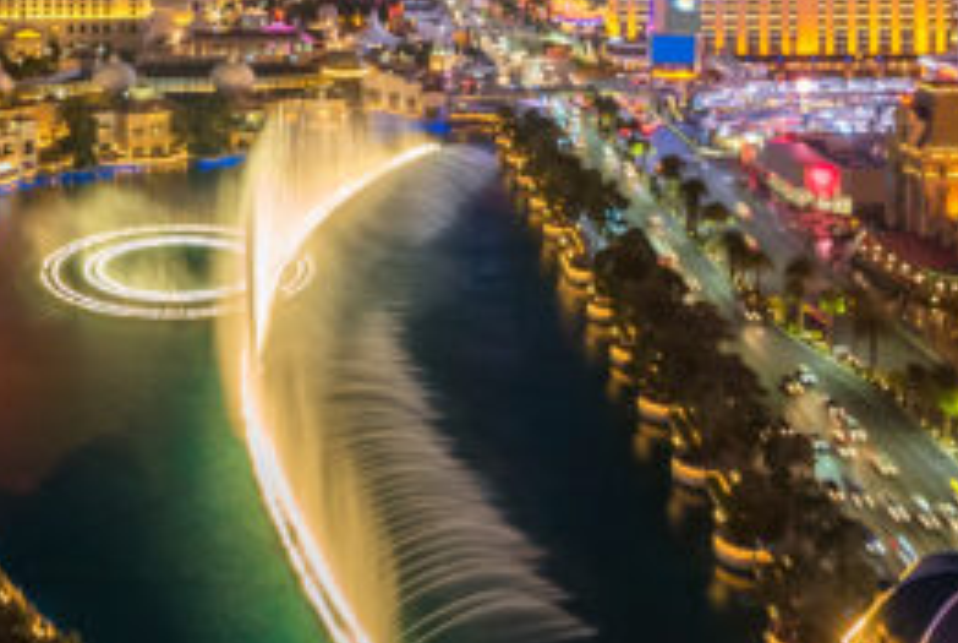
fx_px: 1253
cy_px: -119
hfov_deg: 40.4
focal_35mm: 47
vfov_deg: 25.9
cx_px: 217
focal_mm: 16
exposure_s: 1/2
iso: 1600
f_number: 8
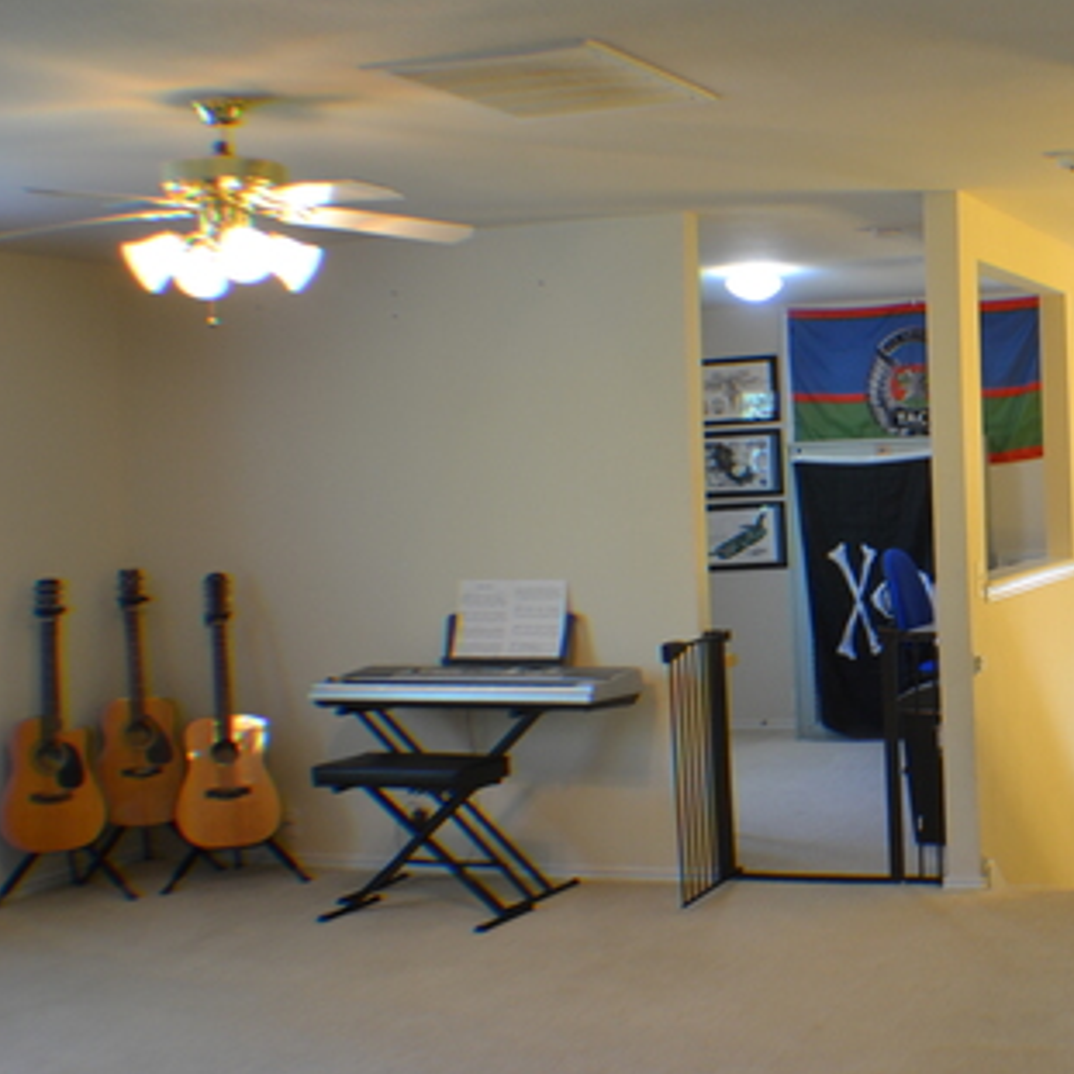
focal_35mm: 63
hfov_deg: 25.8
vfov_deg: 27.3
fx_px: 2211
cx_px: 1098
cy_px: 506
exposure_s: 1/25
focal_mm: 24
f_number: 4
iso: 400
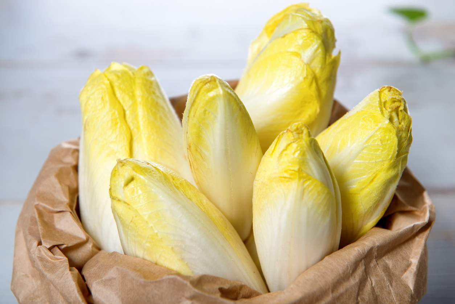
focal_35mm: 70
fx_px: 885
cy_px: 152
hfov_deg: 28.8
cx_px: 228
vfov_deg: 19.5
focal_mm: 70
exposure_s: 1/160
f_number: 5.6
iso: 100
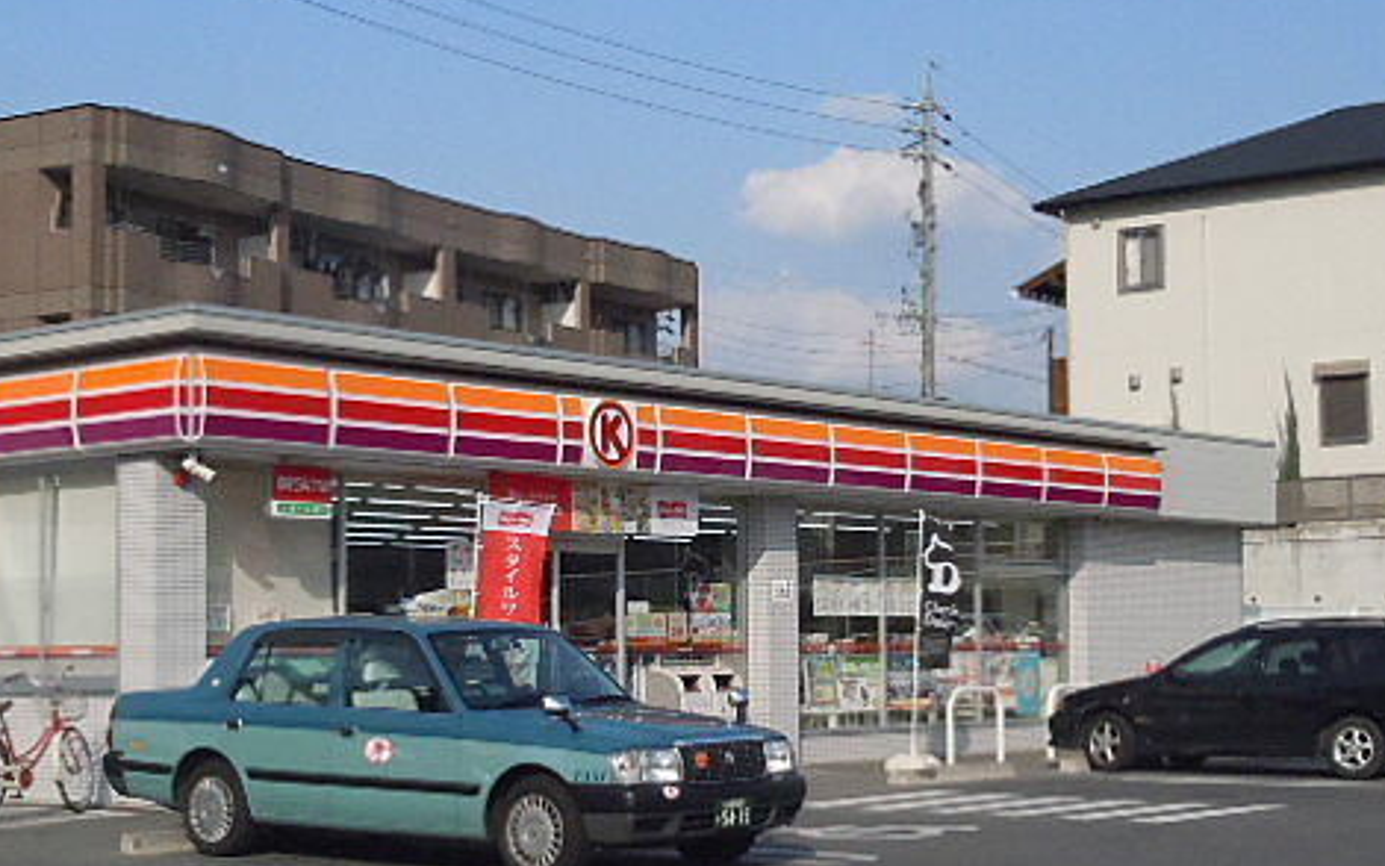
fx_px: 2454
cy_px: 521
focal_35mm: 65
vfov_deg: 20.0
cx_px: 675
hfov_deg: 31.5
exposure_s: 1/1600
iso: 800
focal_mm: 8.1
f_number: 9.2
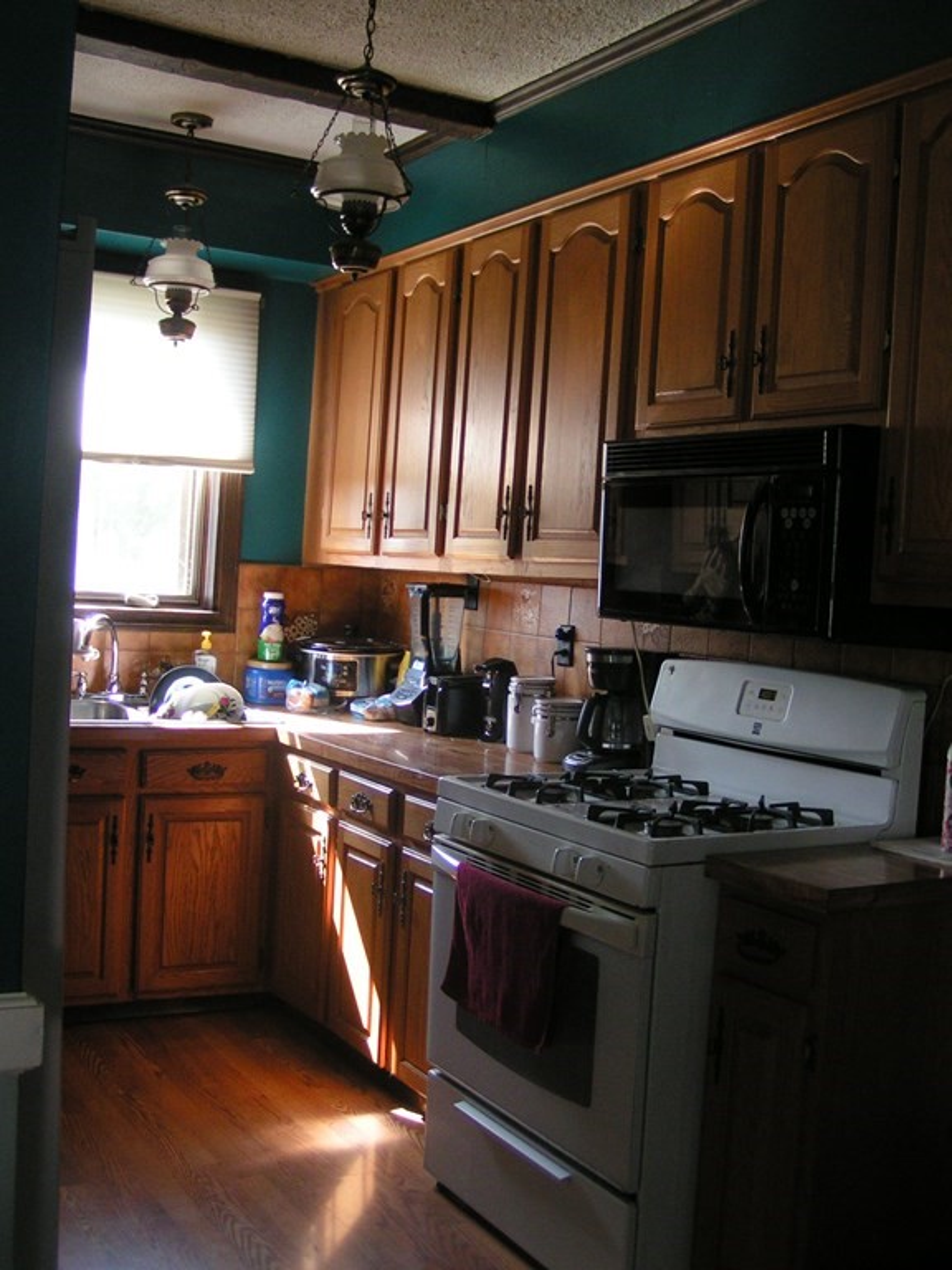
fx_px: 1393
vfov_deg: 49.0
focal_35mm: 38
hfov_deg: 37.7
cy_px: 635
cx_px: 476
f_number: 2.8
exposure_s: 1/50
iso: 125
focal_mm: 5.8
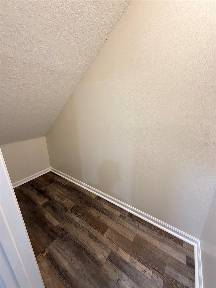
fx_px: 116
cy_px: 144
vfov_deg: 102.1
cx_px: 108
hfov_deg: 85.7
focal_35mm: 14
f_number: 2.2
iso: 250
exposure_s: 1/60
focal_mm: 2.22
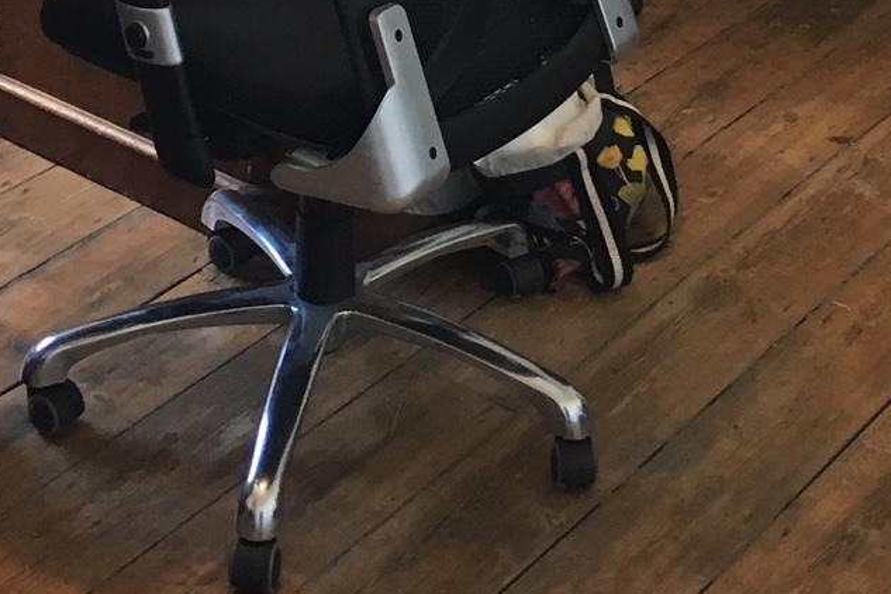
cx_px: 564
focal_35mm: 96
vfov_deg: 13.1
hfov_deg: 21.2
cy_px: -432
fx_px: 2376
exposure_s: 1/33
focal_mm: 4.15
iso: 100
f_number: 2.2
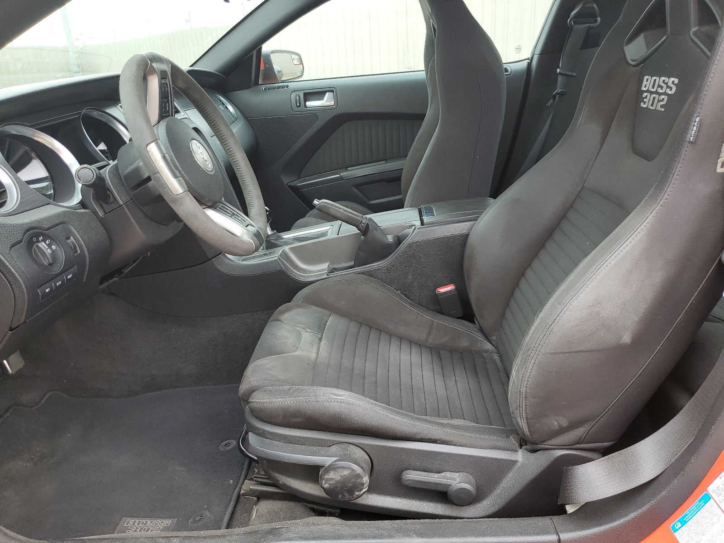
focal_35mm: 26
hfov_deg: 67.3
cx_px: 362
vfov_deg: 53.1
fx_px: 544
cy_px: 272
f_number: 1.5
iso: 50
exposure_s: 1/145
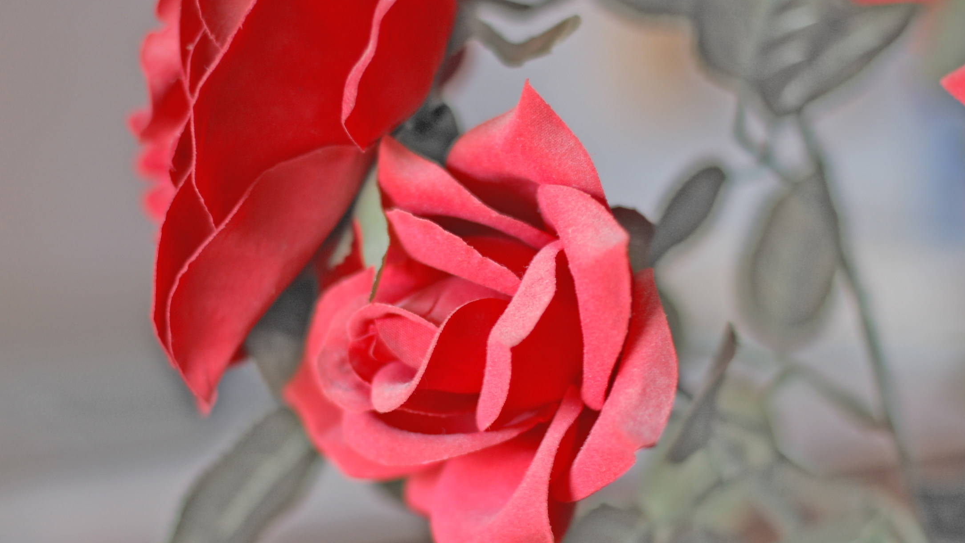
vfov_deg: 13.9
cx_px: 492
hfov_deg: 24.5
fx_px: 2226
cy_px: 328
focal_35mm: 87
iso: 200
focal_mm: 50
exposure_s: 1/25
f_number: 1.8
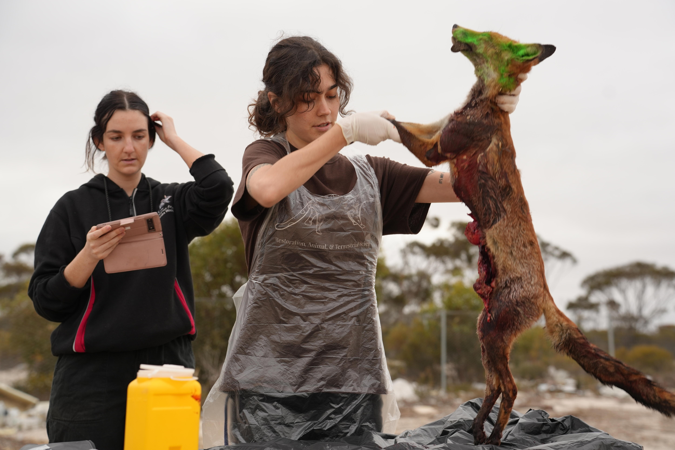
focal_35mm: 58
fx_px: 1087
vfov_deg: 23.4
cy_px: 225
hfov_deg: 34.5
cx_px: 338
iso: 200
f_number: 4
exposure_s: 1/160
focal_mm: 58
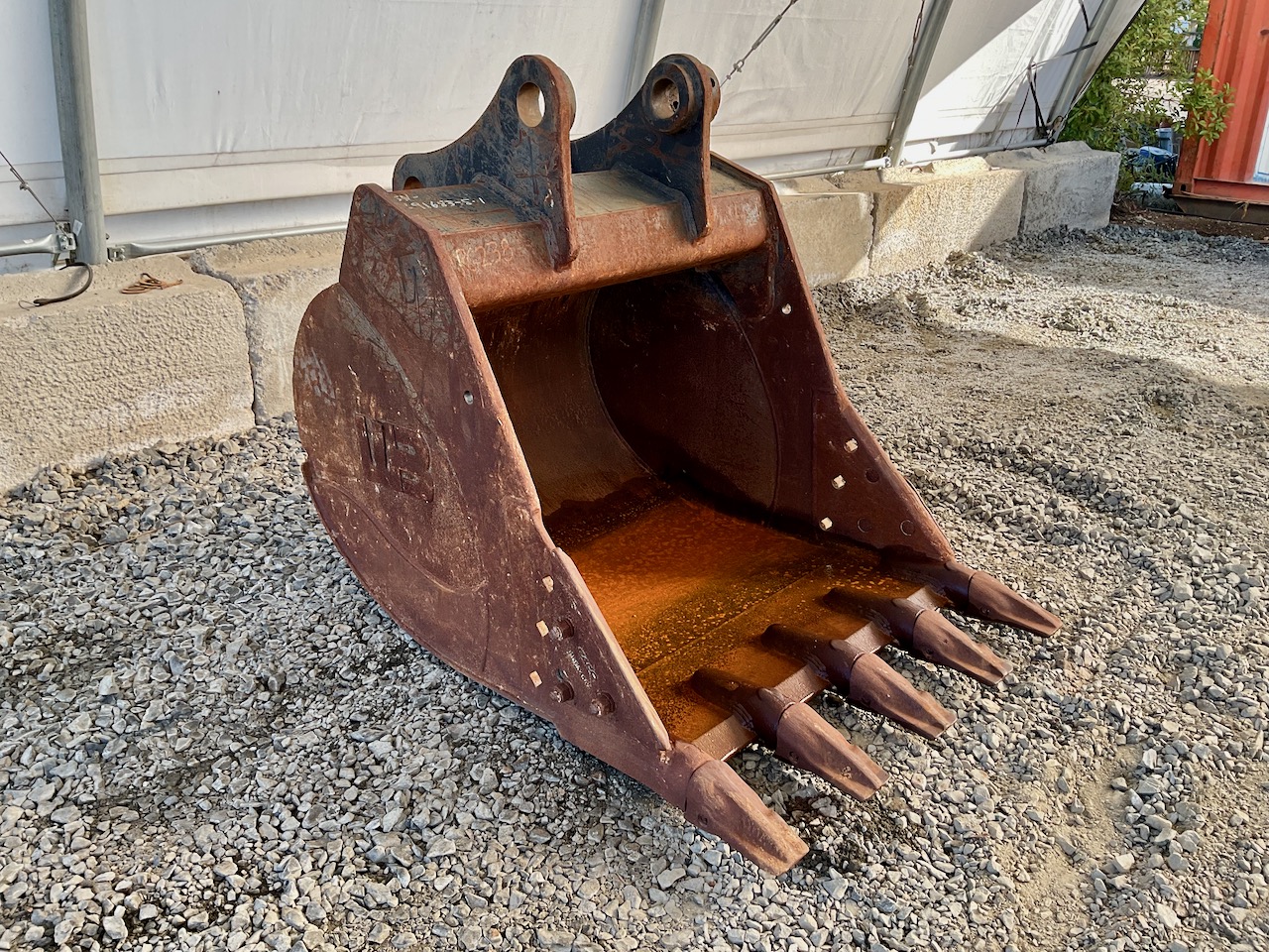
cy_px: 476
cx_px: 634
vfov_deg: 48.2
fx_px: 1063
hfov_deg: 61.7
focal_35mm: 29
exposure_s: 1/191
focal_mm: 3
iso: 16
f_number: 1.8
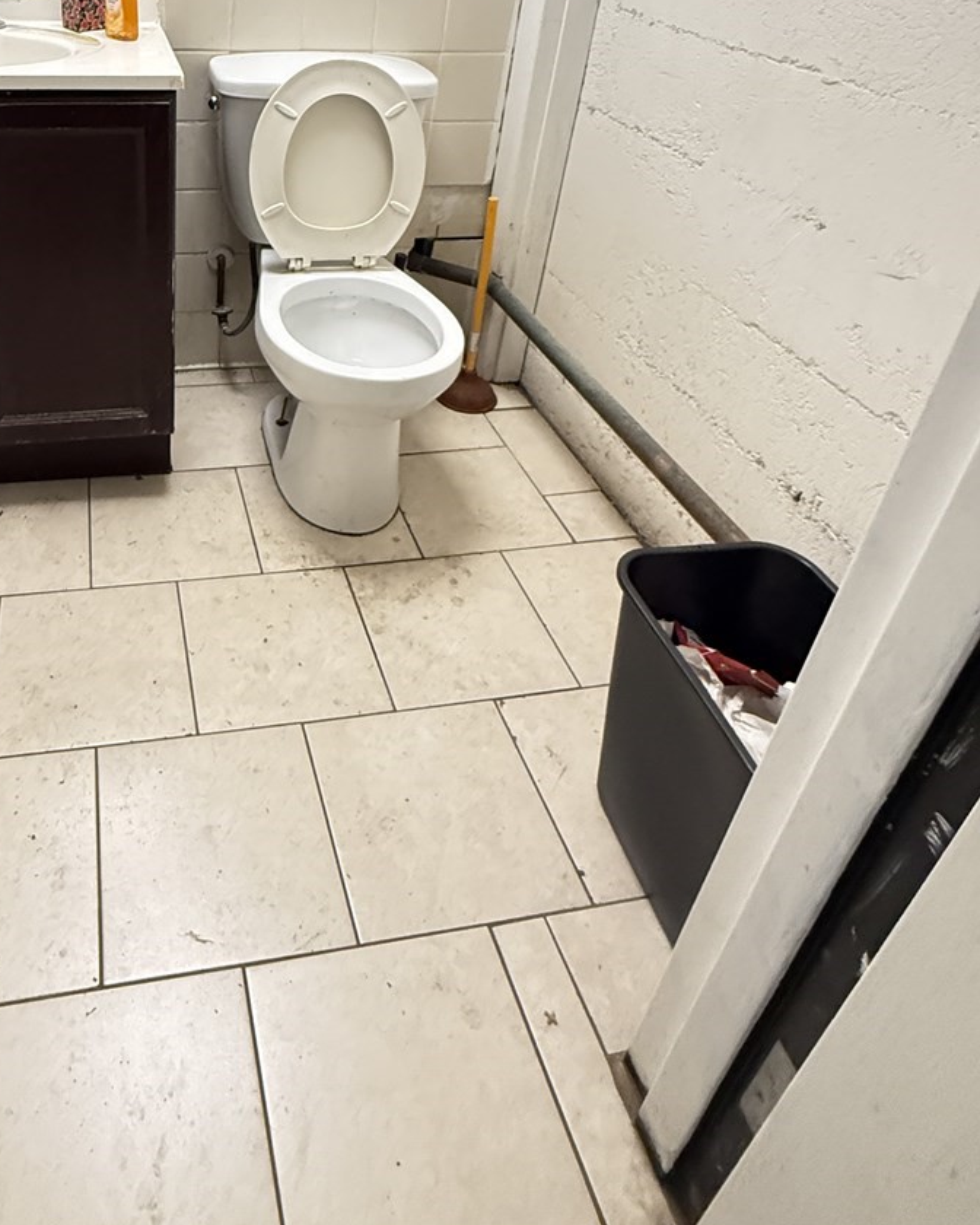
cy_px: 284
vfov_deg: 63.5
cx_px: 235
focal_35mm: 25
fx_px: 906
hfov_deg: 53.9
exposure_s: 1/60
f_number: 2.2
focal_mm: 2.22
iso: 640
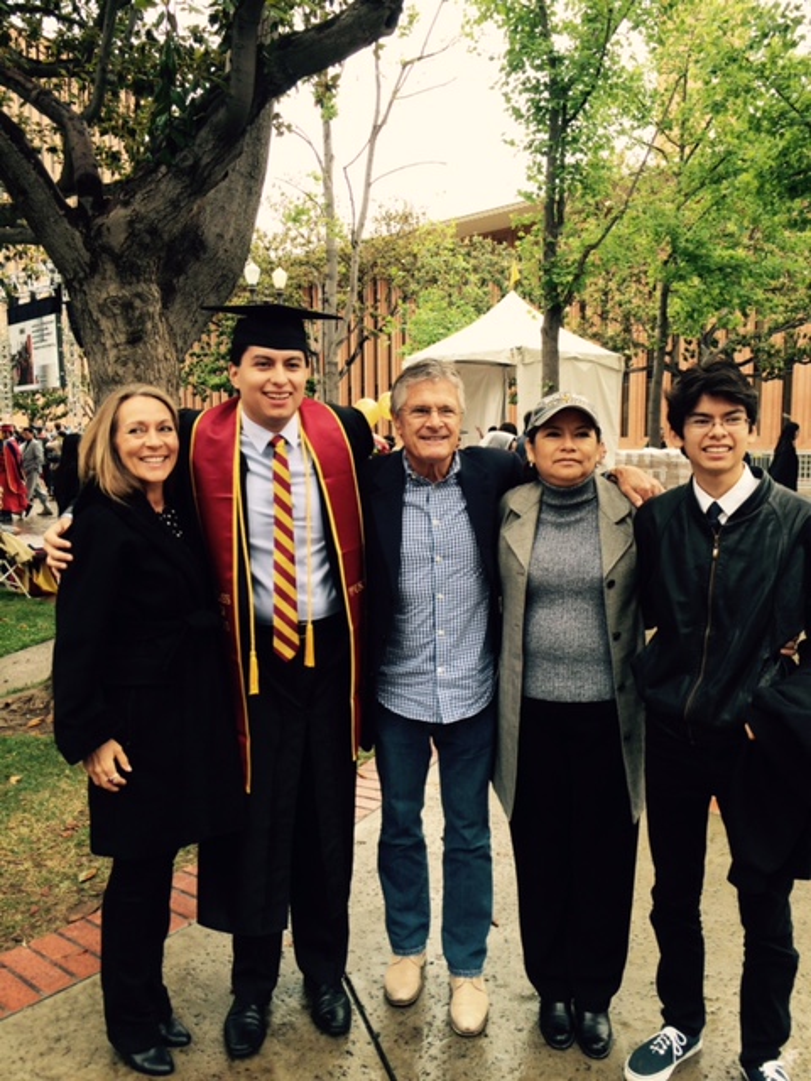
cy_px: 540
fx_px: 906
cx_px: 406
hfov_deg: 48.2
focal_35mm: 29
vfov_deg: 61.7
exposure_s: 1/354
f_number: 2.2
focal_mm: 4.15
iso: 32
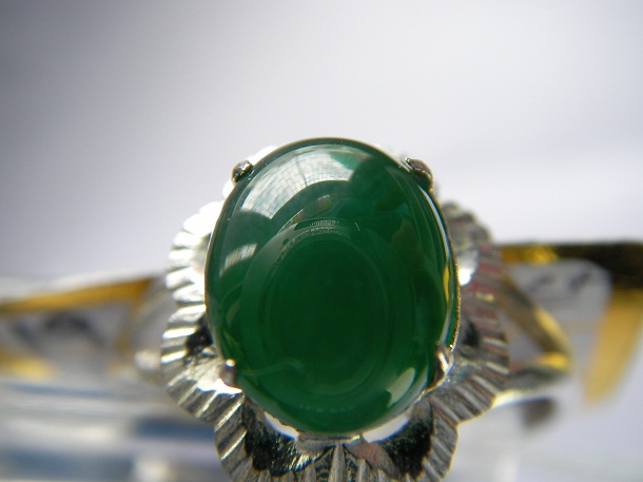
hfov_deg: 49.0
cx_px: 322
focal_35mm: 38
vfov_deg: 37.7
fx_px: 706
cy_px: 241
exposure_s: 1/54
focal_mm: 6.3
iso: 50
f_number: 3.3
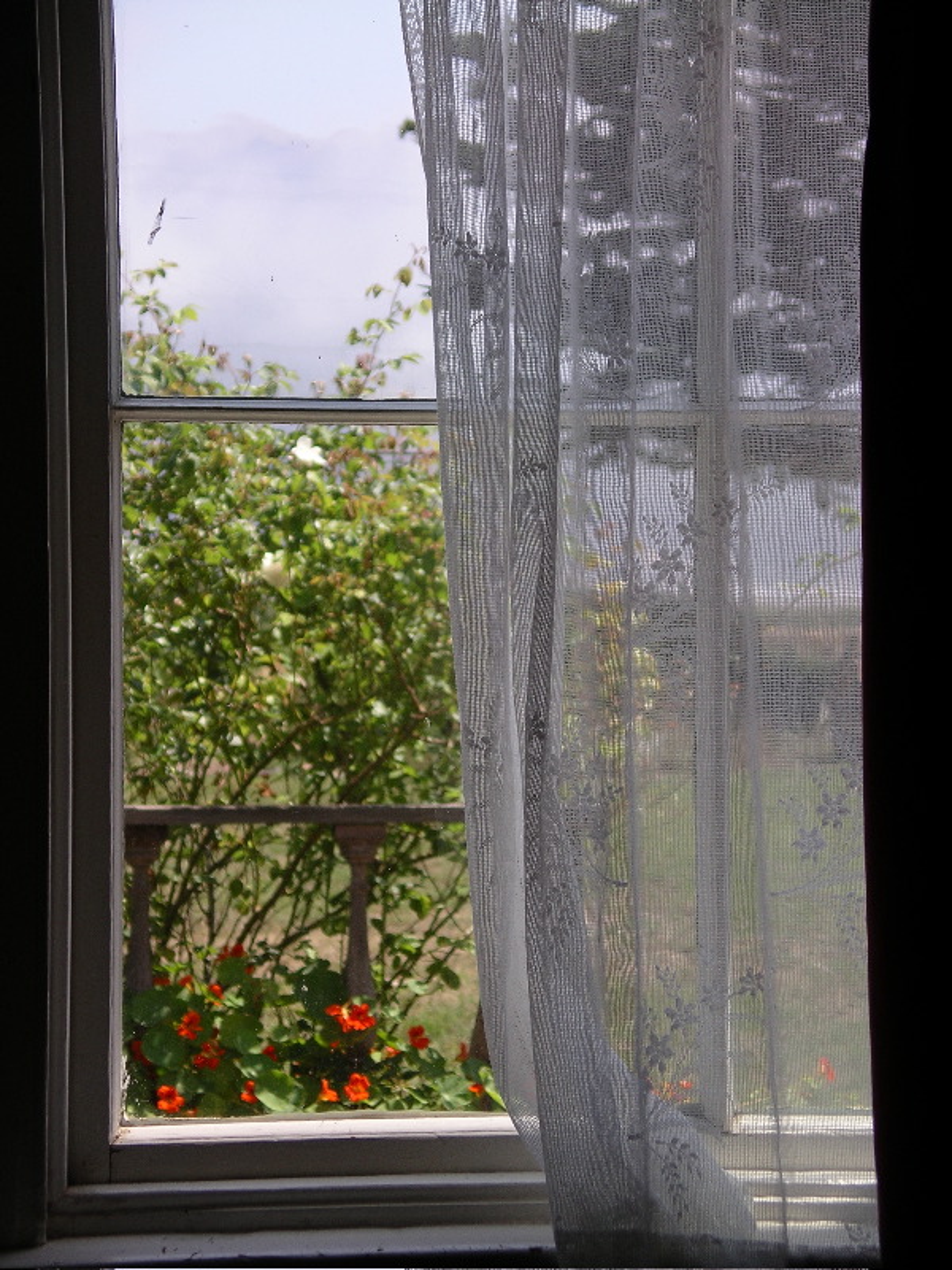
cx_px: 476
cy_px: 635
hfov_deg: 13.0
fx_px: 4180
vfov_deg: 17.3
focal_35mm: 114
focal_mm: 23.8
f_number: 4
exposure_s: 1/585
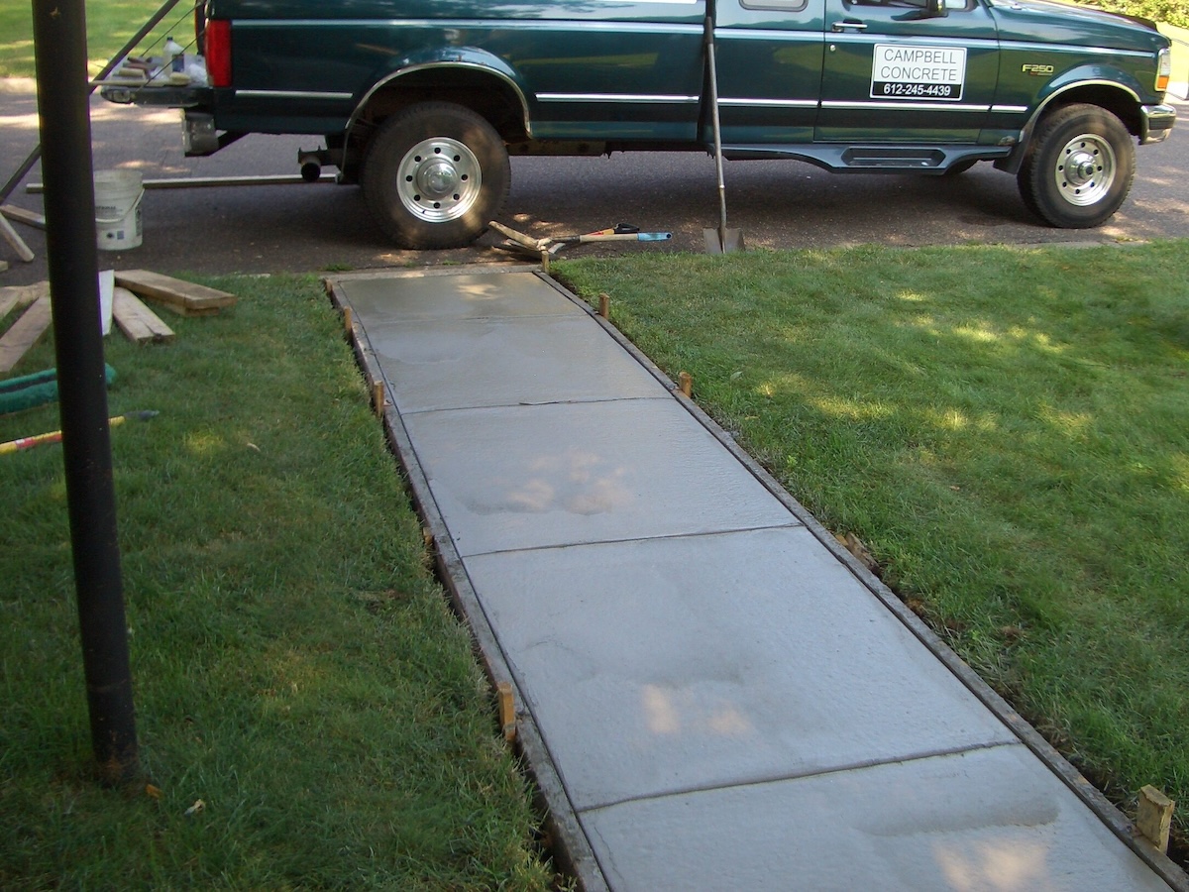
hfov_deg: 52.6
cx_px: 594
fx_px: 1202
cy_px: 446
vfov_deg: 40.7
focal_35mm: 35
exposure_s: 1/125
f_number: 2.6
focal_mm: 5.8
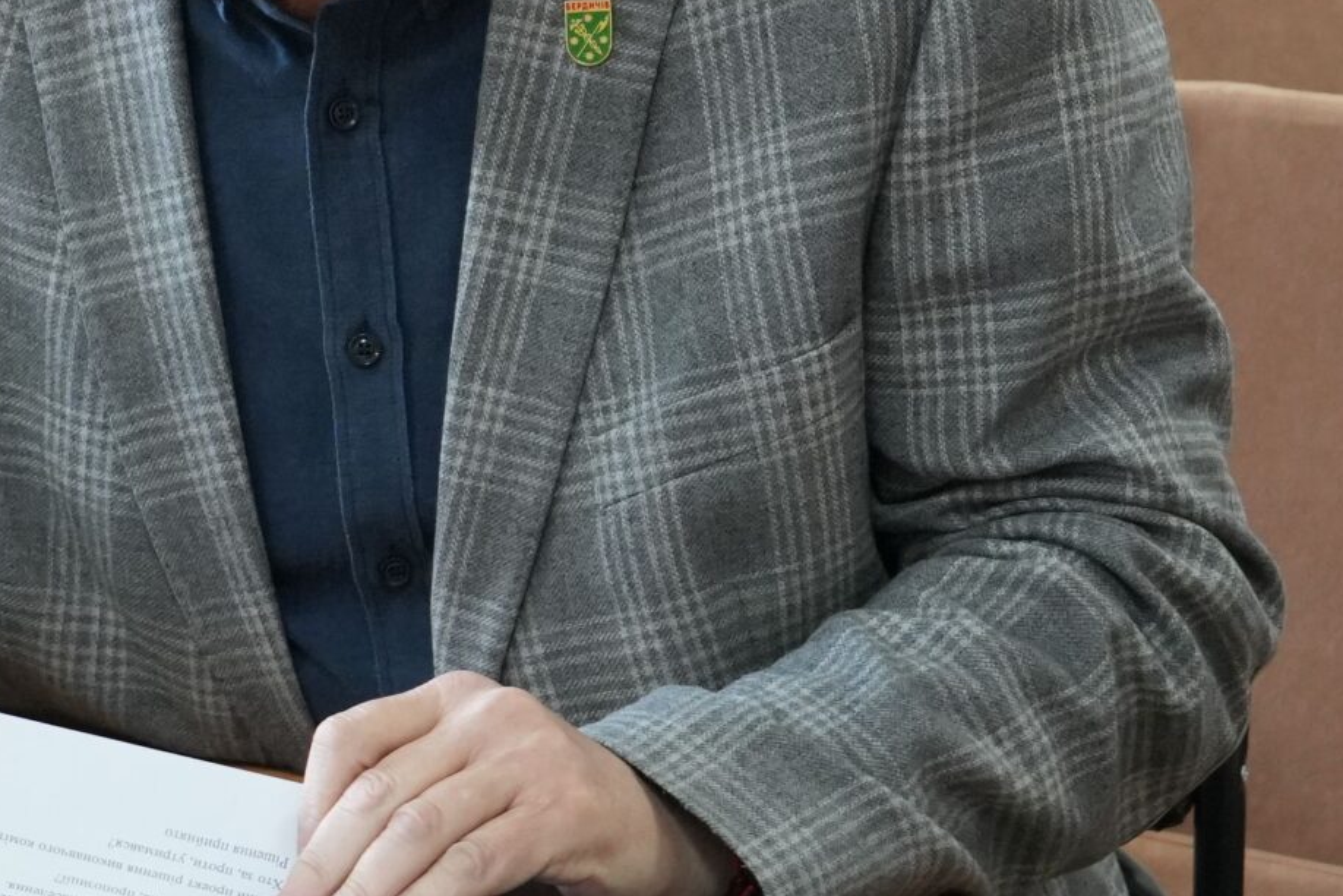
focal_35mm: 184
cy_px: 250
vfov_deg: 7.5
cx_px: 247
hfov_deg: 11.1
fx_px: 6864
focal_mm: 44
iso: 2000
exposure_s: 1/80
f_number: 5.6
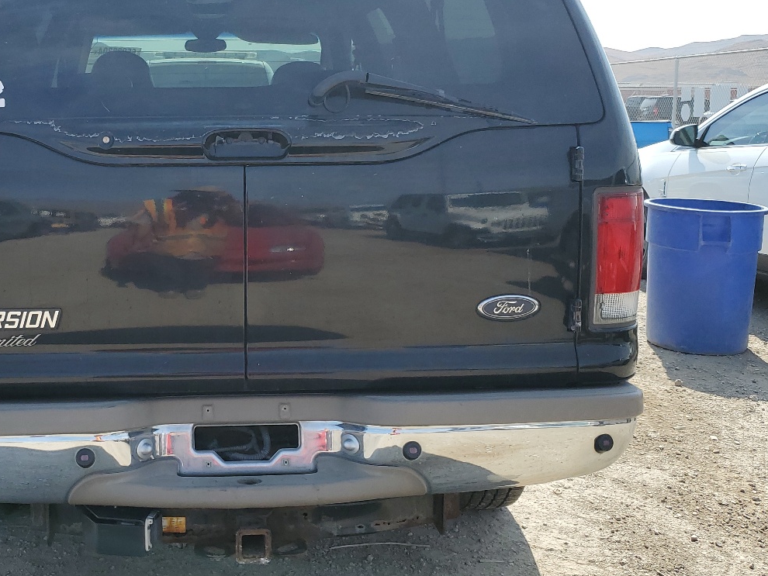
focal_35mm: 42
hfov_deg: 43.9
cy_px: 224
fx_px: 932
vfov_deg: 34.2
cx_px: 237
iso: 50
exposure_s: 1/2000
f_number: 1.5
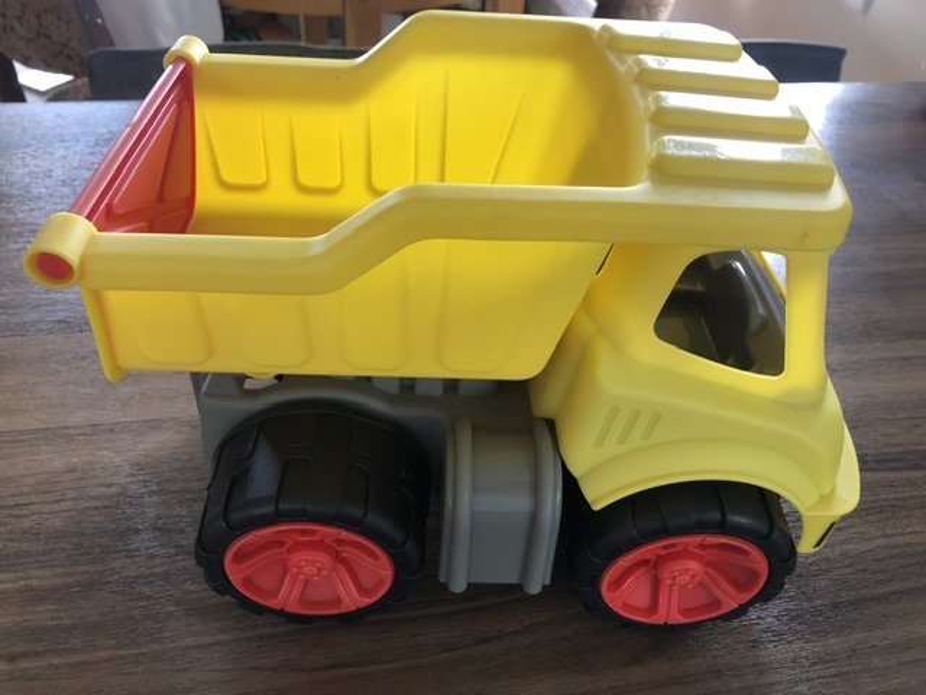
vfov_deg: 49.7
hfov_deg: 63.4
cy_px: 348
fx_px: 749
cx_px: 463
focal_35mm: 28
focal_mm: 3.99
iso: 32
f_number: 1.8
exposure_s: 1/30
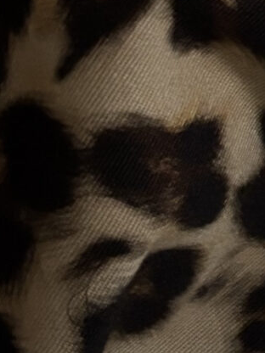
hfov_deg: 9.1
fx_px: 1633
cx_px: 386
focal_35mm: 160
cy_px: -189
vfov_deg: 11.8
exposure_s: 1/30
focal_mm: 5.96
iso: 1000
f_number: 1.6
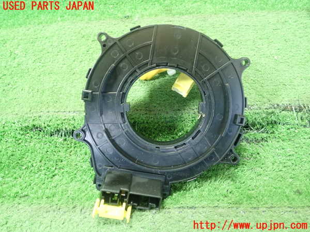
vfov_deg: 46.8
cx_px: 155
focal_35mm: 30
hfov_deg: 60.0
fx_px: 269
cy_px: 116
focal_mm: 5.5
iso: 800
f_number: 2.3
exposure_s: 1/80
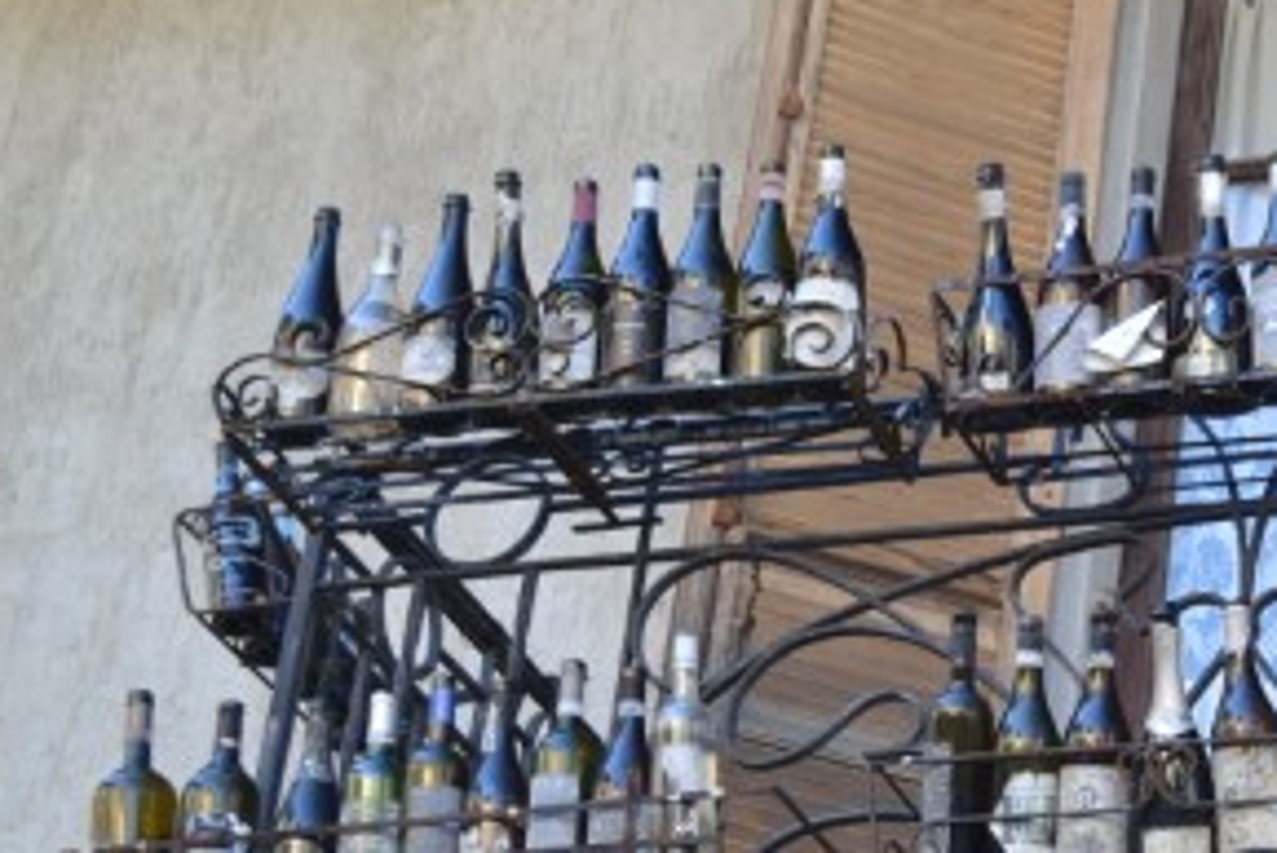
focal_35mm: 97
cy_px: 787
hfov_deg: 20.0
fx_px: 3442
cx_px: 1449
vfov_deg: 14.0
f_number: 4.5
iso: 400
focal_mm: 26
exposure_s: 1/80
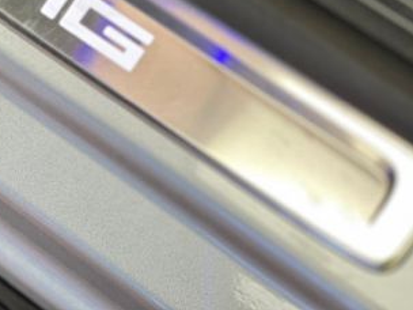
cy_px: -15
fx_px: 1933
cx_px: 1
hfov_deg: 12.1
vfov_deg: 9.1
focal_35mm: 162
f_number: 2.8
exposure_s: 1/60
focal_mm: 9
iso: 160
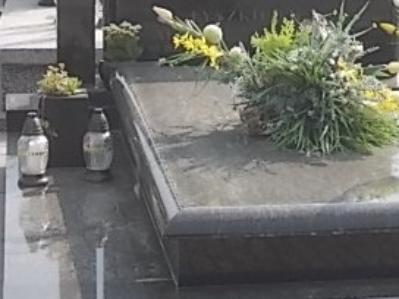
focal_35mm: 120
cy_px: 51
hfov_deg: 16.4
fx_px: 1383
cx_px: 283
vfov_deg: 12.3
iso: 80
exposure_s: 1/400
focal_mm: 7.2
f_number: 3.6
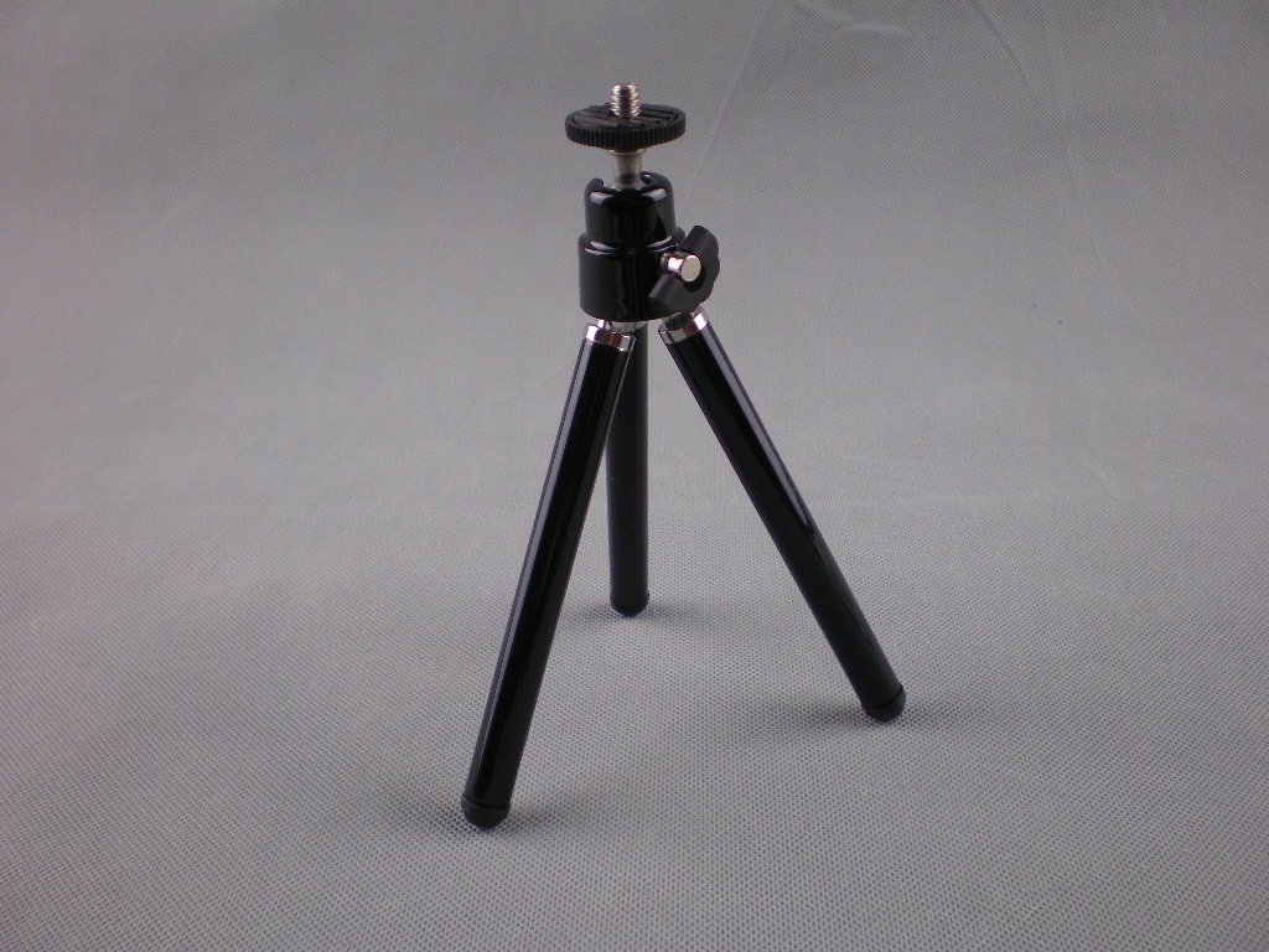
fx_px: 1393
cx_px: 634
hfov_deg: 49.0
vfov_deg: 37.7
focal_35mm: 38
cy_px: 476
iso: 64
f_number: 3.1
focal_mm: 6.3
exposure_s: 1/50
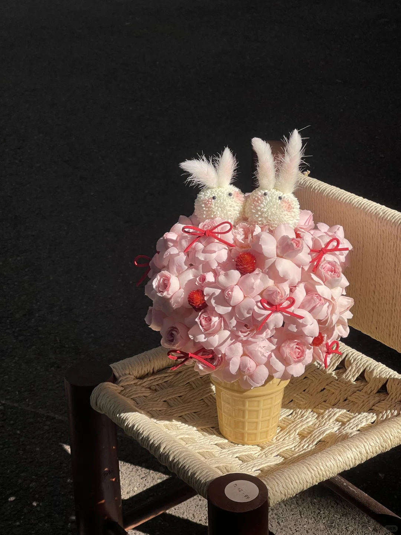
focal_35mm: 64
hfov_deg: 22.9
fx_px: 989
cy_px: 268
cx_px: 200
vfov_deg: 30.3
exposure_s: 1/881
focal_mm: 7.5
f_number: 2.2
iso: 20
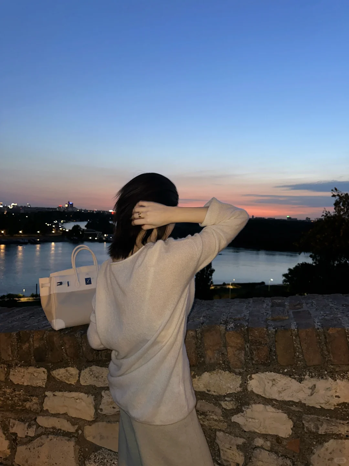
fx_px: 323
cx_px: 174
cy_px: 233
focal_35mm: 24
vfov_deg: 71.6
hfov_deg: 56.8
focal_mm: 6.86
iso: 200
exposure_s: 1/11
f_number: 1.78
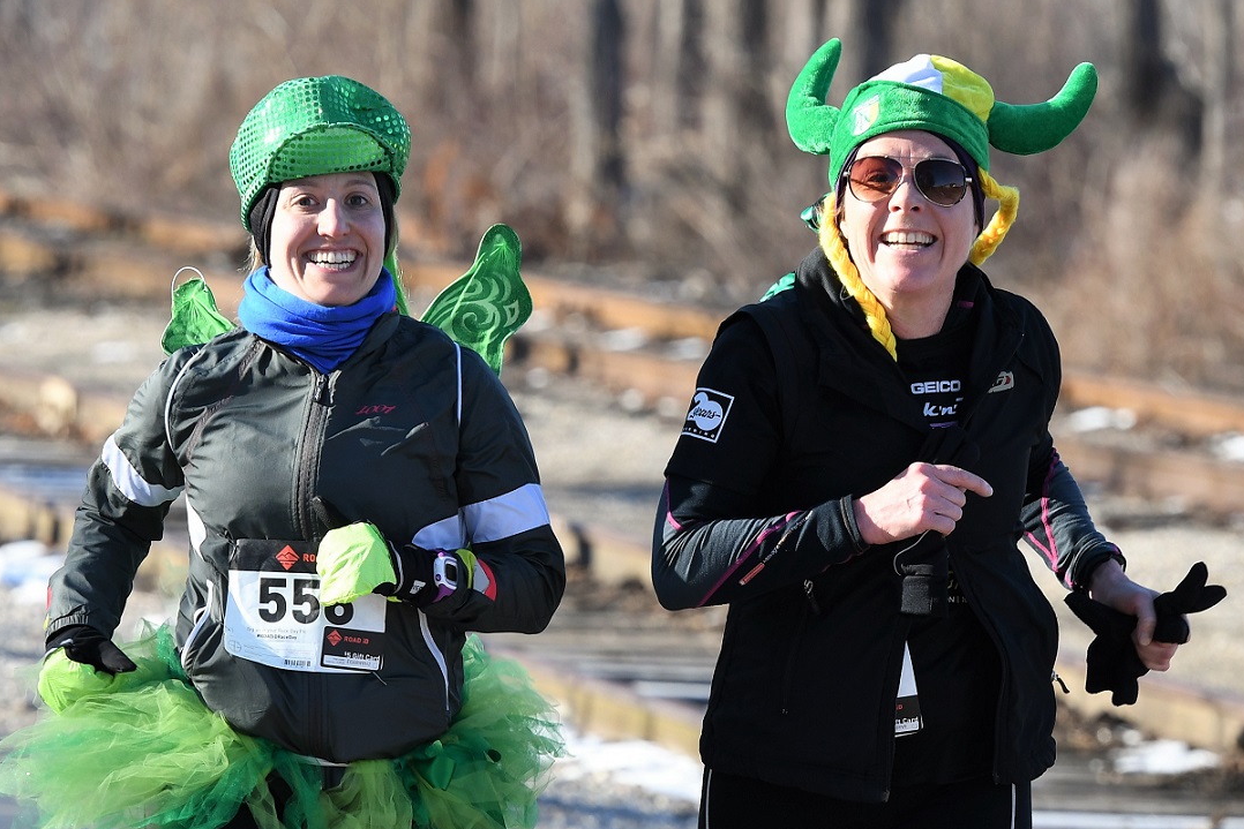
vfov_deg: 4.9
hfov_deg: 7.3
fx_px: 9694
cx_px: 624
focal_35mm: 281
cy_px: 417
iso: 280
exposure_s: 1/640
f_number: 5.6
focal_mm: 185
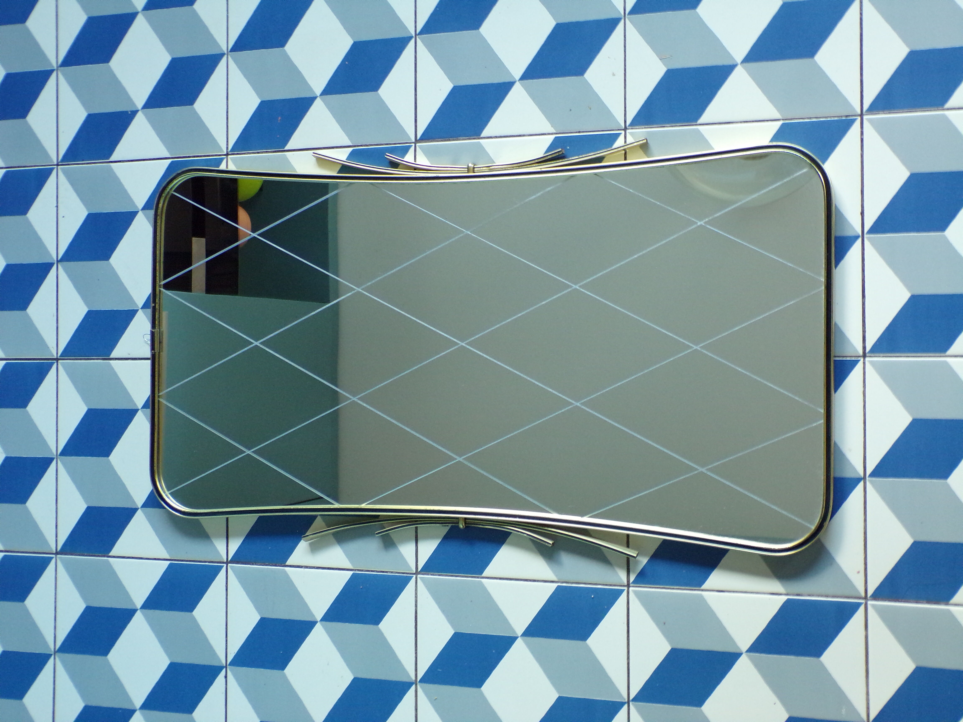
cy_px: 361
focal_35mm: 42
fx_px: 1168
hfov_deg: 44.8
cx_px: 482
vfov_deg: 34.3
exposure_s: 1/17
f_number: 3.4
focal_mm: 7.6
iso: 286
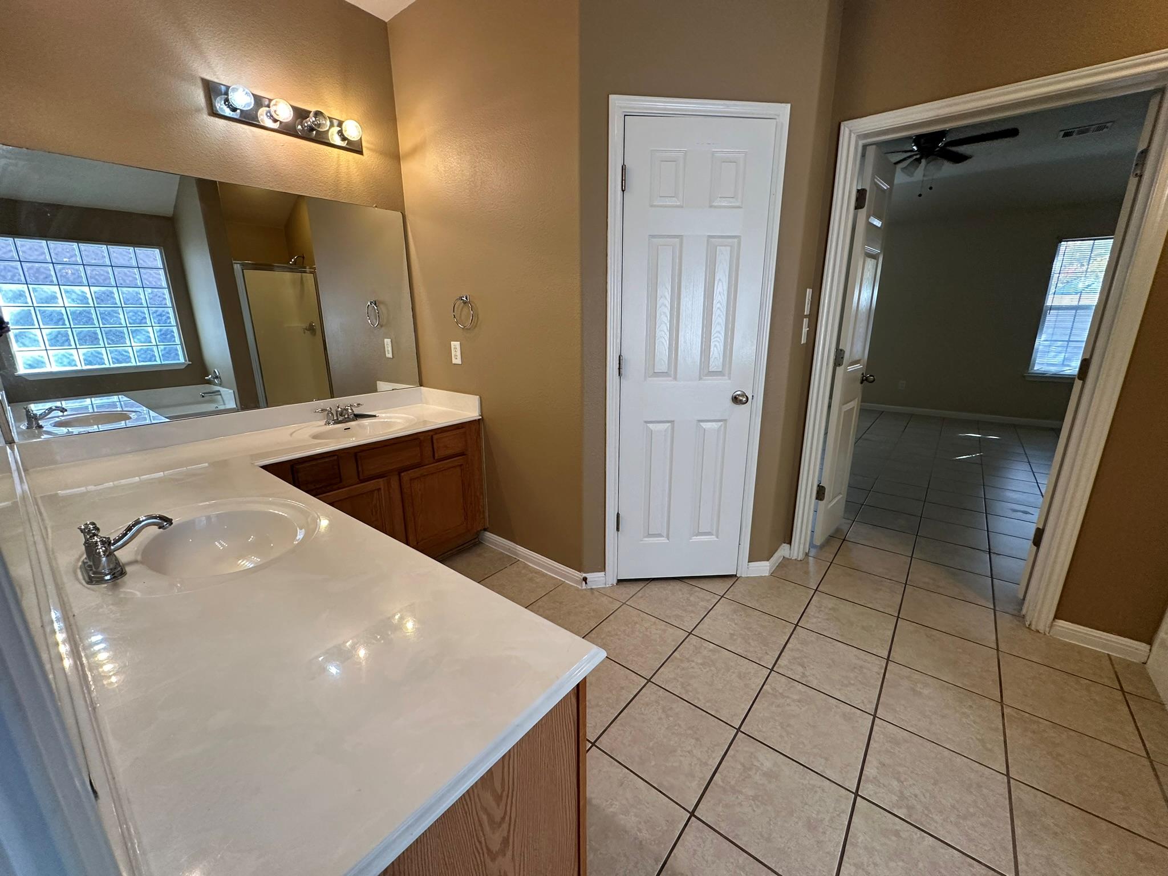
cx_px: 584
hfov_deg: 102.1
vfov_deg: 85.7
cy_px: 438
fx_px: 472
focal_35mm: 14
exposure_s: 1/120
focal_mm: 2.22
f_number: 2.2
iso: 250
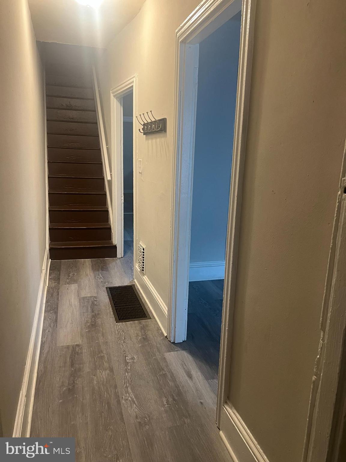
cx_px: 173
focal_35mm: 26
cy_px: 231
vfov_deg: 67.3
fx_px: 347
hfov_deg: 53.1
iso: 400
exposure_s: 1/60
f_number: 1.5
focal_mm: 5.7
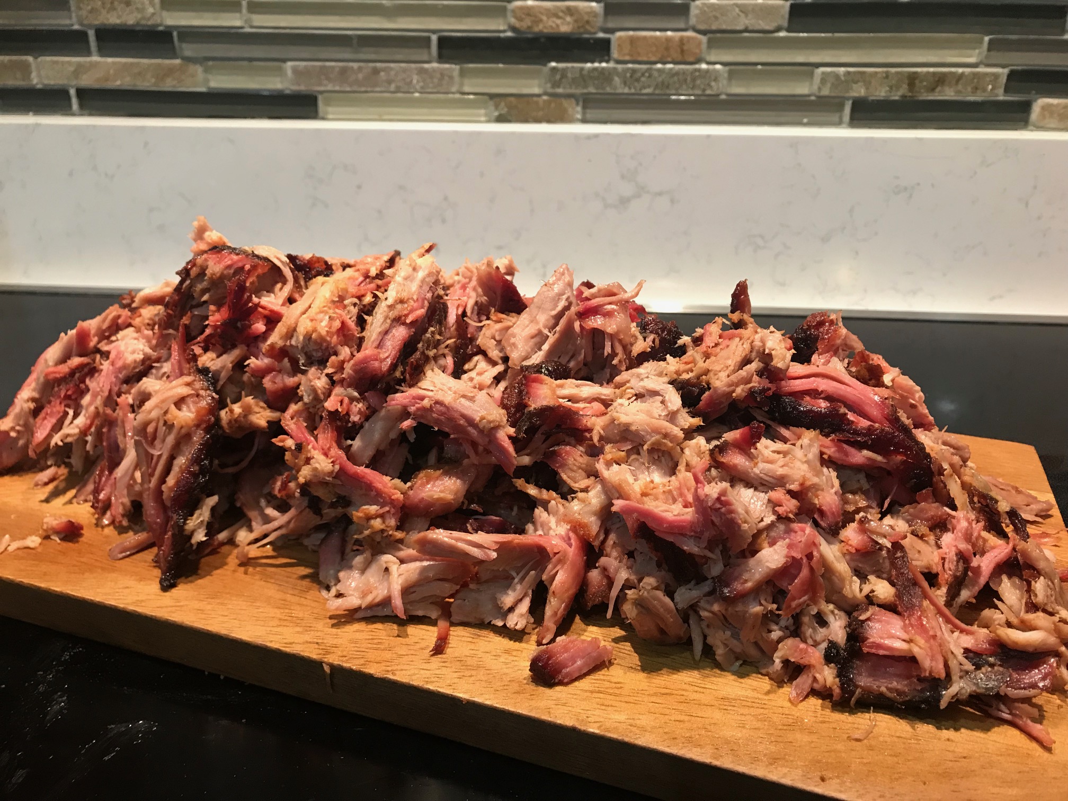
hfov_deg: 63.4
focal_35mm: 28
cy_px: 400
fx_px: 864
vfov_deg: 49.7
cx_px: 534
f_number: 1.8
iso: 50
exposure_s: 1/15
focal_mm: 3.99
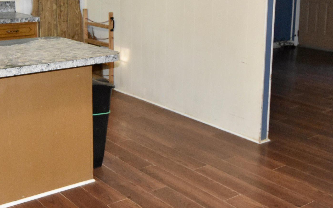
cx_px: 126
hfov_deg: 37.3
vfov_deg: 23.2
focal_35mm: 54
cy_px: 13
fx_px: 490
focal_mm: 16
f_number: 4
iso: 2500
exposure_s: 1/60
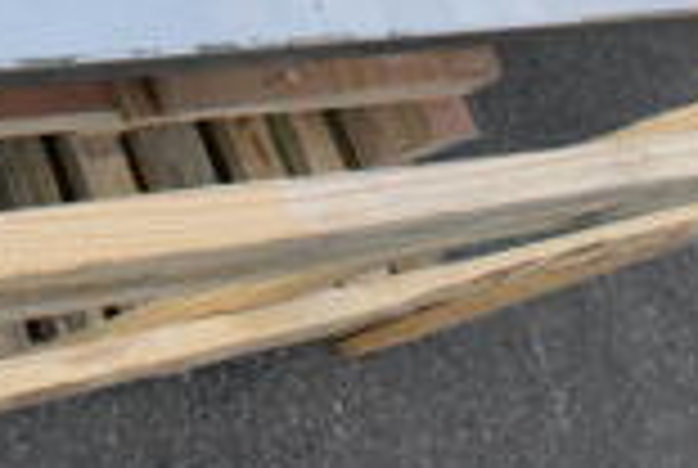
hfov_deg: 16.8
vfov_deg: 11.8
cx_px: -459
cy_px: -428
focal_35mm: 106
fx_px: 2059
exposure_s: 1/1250
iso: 6400
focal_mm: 18
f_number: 18
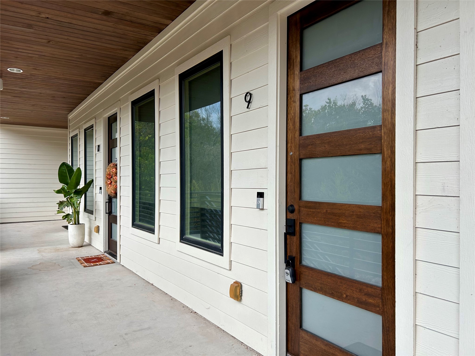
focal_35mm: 26
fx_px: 357
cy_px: 178
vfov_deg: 53.1
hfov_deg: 67.3
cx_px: 238
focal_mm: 5.7
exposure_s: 1/1751
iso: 50
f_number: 1.5
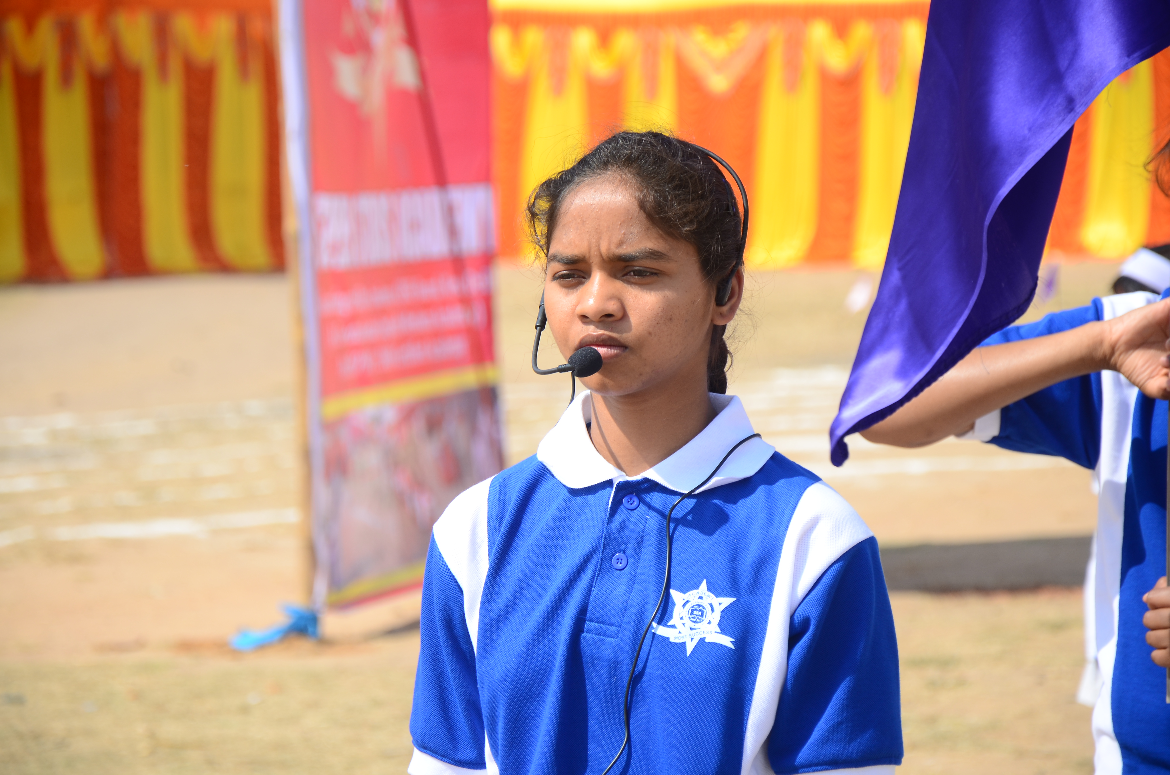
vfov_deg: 8.7
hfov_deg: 13.1
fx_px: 5108
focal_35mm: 158
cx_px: 585
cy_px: 388
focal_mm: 105
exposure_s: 1/320
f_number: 5.6
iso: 100
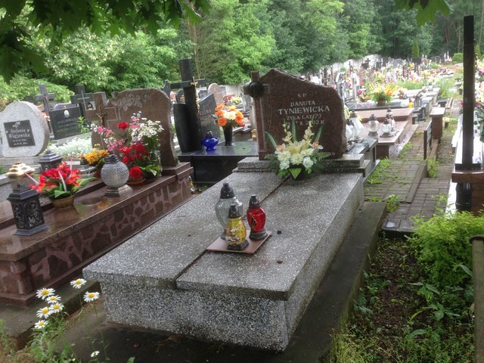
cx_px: 242
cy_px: 182
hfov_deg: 55.4
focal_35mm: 33
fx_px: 461
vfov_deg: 42.9
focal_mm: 4.12
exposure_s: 1/120
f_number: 2.4
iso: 80
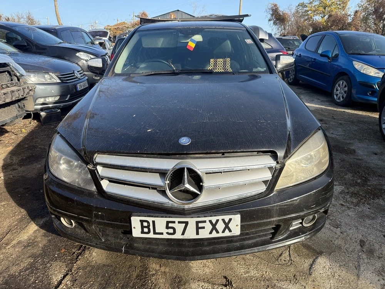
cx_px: 192
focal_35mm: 24
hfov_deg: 71.6
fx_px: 267
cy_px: 144
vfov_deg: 56.8
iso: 100
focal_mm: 6.76
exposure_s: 1/1493
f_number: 1.78
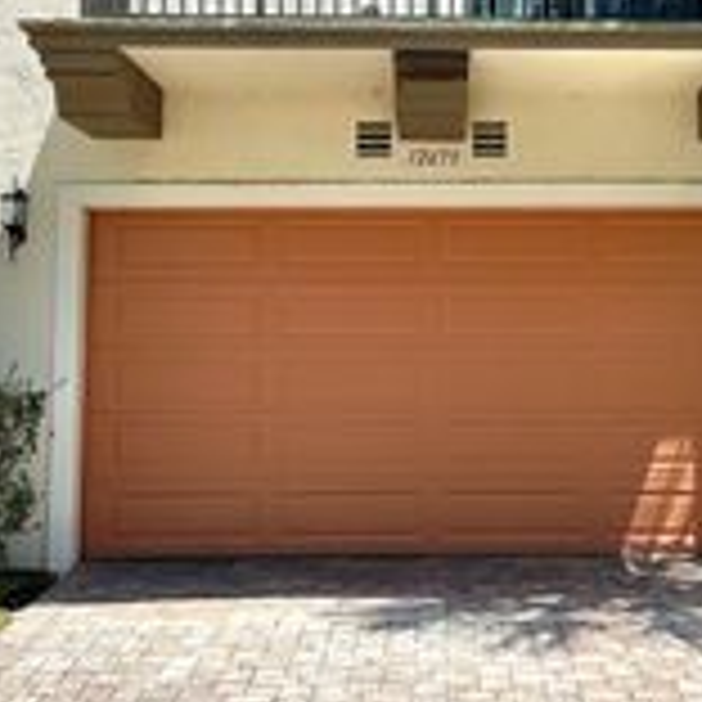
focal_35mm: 68
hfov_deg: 25.2
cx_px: 495
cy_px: 205
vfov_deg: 25.2
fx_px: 1560
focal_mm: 6.86
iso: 80
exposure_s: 1/4348
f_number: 1.78
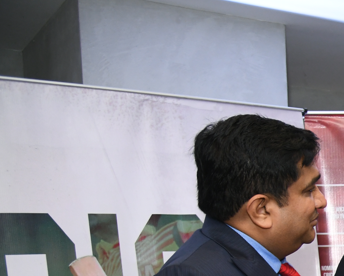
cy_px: 367
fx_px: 865
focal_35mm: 85
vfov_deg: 16.9
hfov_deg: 17.5
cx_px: 647
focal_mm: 24
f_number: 4.5
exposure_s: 1/160
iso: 1250
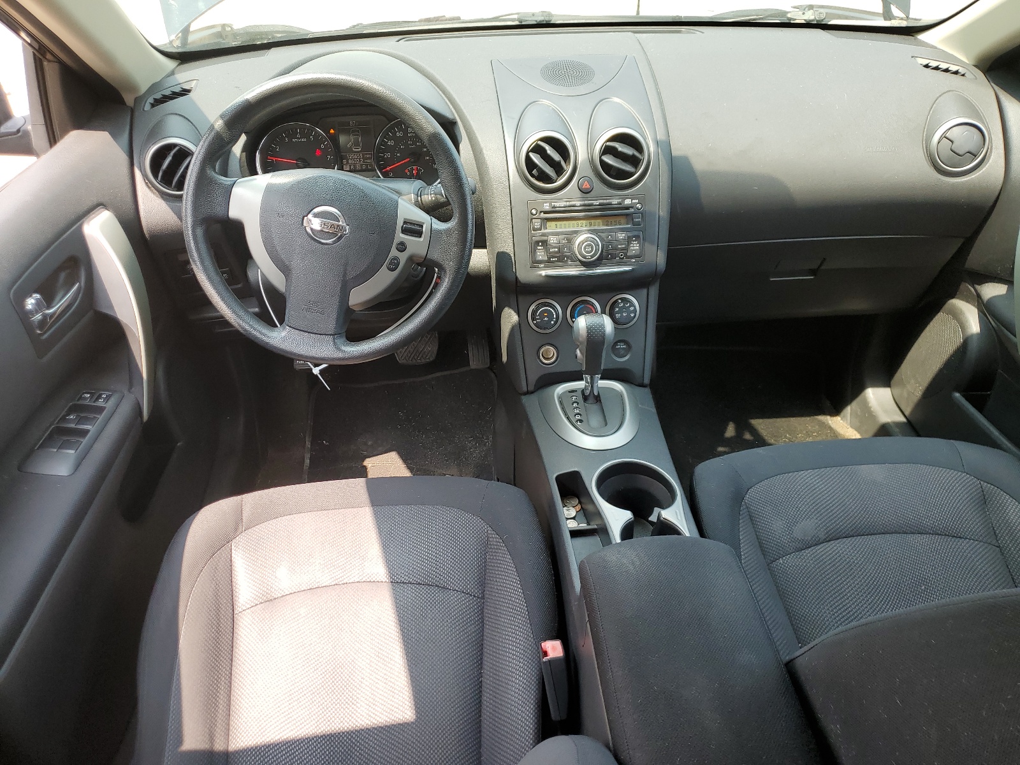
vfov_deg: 53.1
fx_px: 766
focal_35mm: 26
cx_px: 510
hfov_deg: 67.3
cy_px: 382
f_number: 1.5
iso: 50
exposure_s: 1/278
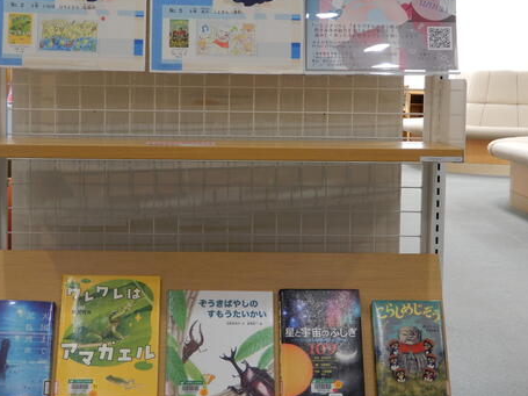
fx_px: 1006
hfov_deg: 29.4
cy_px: 160
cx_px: 243
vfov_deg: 22.2
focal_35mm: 66
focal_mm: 8.9
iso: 200
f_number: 4
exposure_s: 1/30
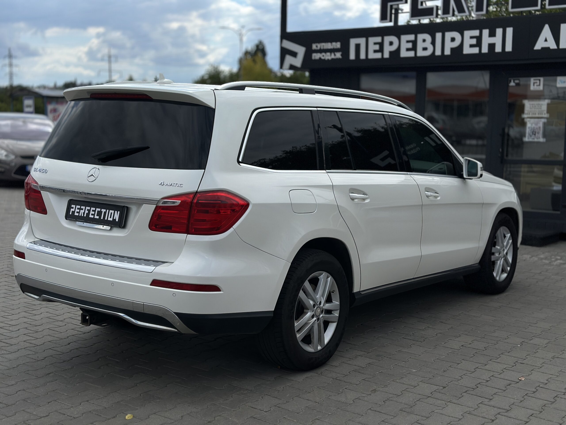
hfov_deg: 39.7
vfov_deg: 30.3
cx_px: 283
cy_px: 212
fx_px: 785
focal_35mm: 48
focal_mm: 6.86
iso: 100
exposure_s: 1/12048
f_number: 1.78
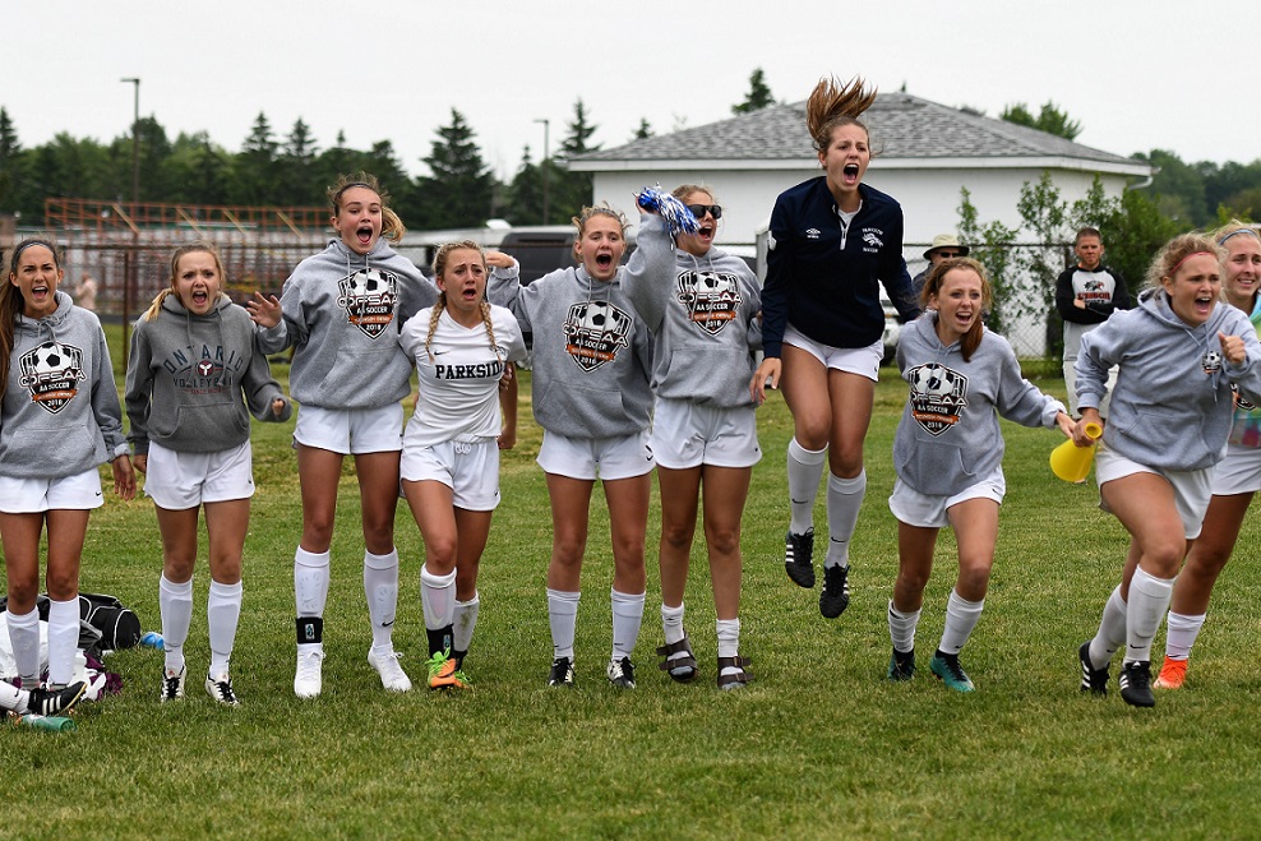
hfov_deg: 19.5
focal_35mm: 105
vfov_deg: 13.0
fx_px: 3678
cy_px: 420
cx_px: 630
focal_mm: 70
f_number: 2.8
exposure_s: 1/1000
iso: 100
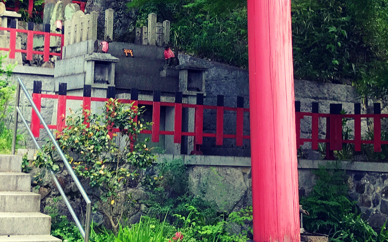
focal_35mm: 74
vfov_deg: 17.5
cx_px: 139
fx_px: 783
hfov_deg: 27.7
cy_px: 51
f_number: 1.8
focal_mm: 3.99
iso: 20
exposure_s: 1/130
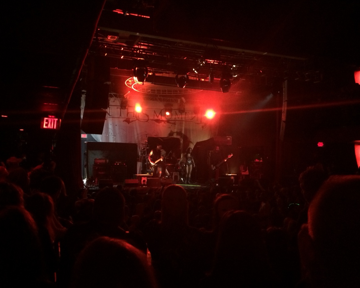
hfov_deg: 55.7
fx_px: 341
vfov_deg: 45.8
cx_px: 184
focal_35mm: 32
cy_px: 146
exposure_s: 1/15
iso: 320
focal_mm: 4.12
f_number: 2.2
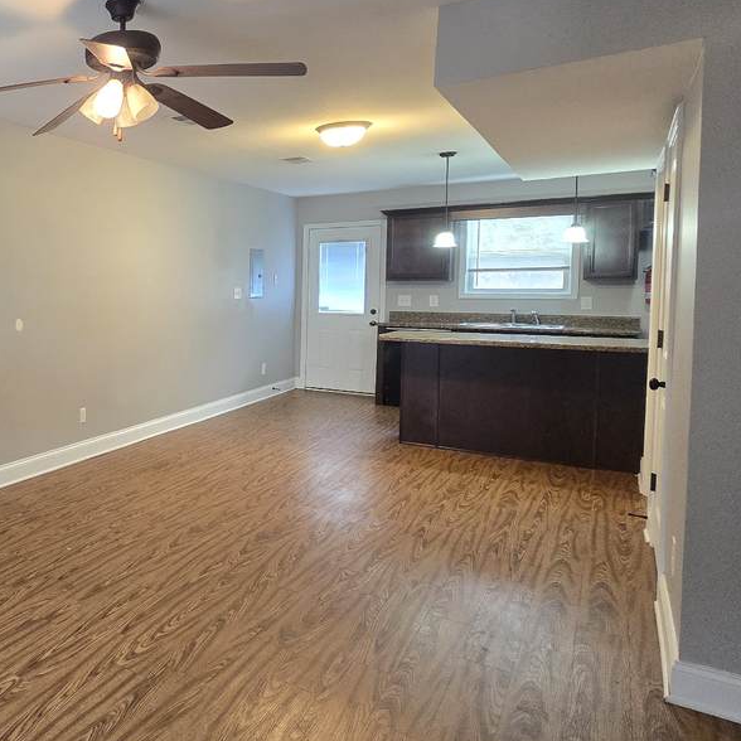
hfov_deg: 50.5
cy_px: 329
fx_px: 605
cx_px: -4
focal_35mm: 25
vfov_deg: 62.8
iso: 400
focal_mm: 2.2
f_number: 2.2
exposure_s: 1/60
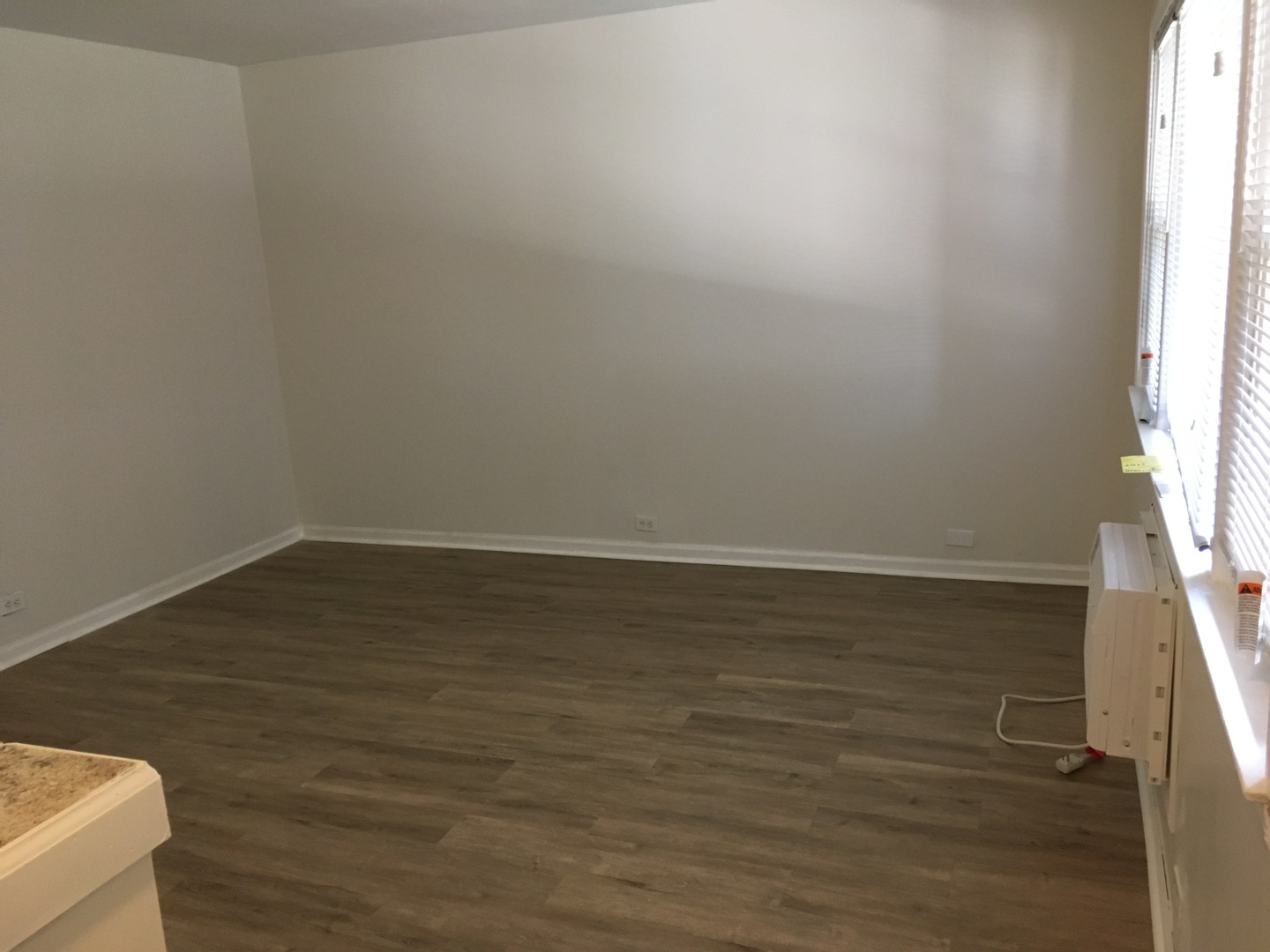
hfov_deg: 61.7
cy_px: 476
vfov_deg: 48.2
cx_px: 635
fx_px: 1064
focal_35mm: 29
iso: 200
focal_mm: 4.15
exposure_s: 1/24
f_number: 2.2
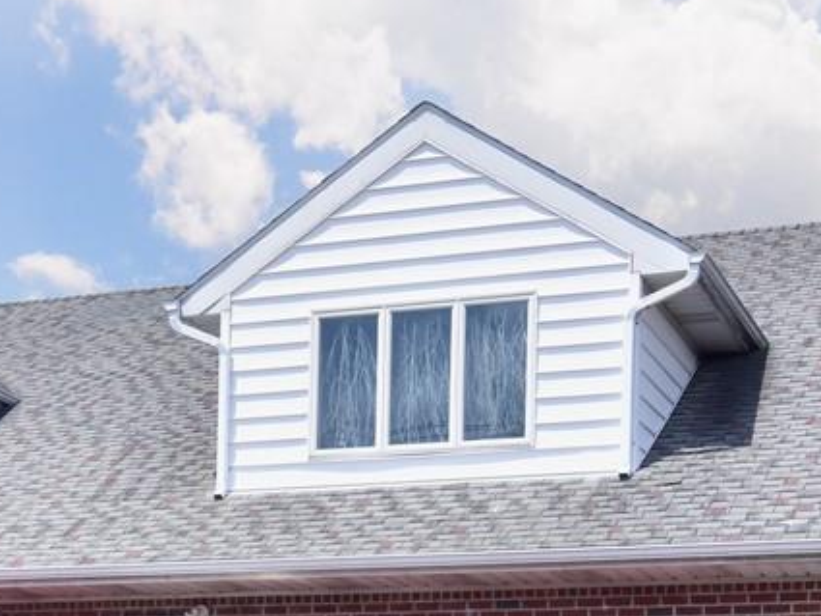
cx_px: 62
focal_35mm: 81
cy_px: 668
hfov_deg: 23.4
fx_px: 1922
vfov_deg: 17.6
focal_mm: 22
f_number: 14
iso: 640
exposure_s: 1/800
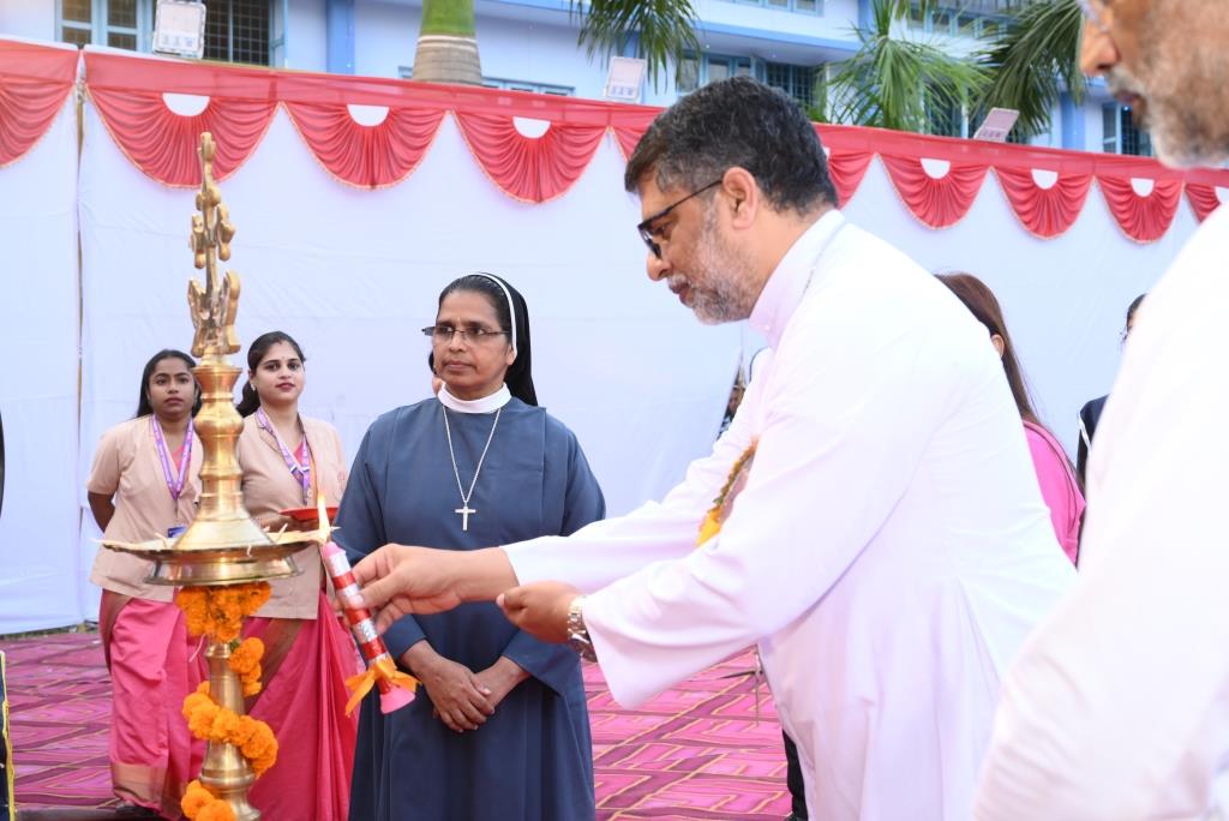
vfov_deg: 29.9
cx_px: 614
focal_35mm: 45
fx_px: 1537
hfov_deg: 43.6
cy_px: 410
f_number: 6.3
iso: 800
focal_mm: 45
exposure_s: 1/125
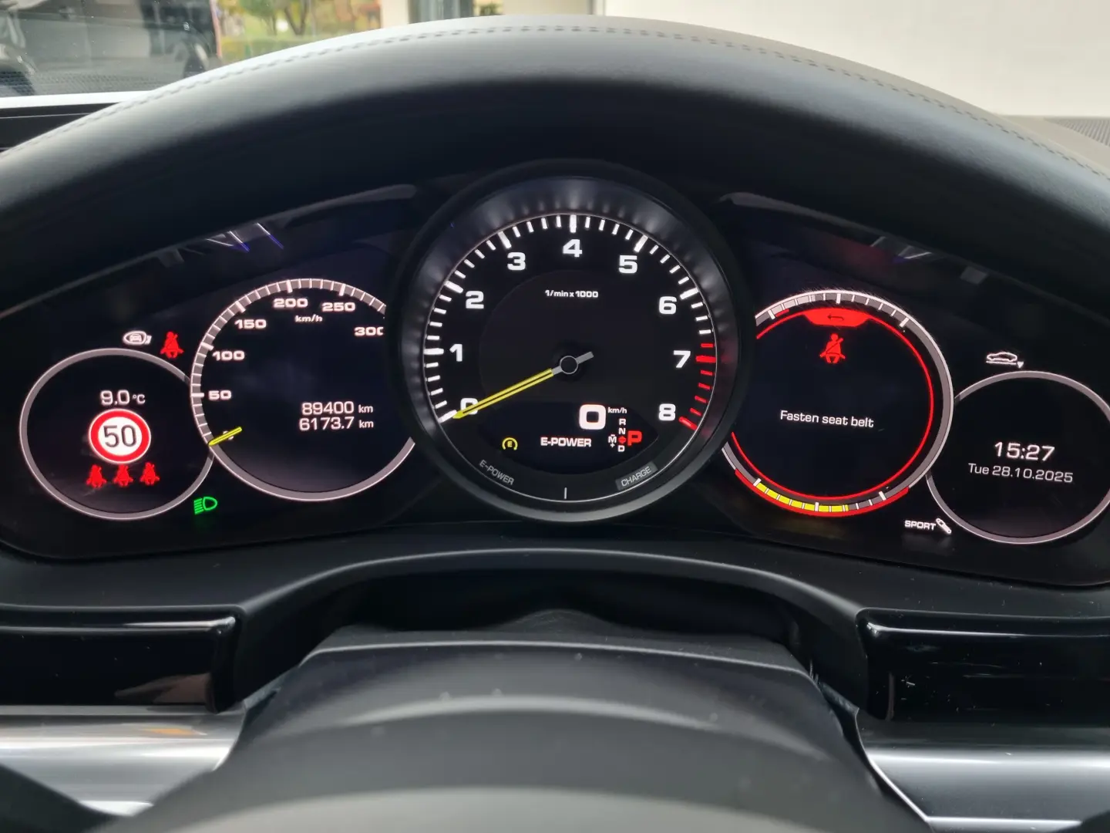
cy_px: 416
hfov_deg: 67.3
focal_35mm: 26
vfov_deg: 53.1
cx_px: 555
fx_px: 834
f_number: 1.8
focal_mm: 5.4
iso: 160
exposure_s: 1/100
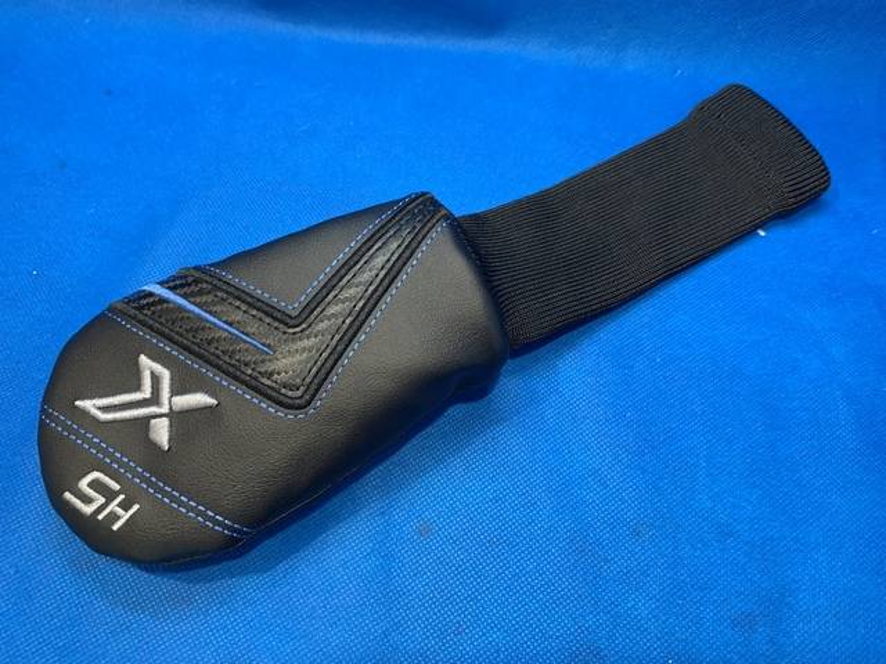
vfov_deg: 53.1
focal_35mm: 26
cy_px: 332
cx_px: 443
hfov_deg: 67.3
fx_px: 665
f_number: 1.8
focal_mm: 4.25
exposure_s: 1/60
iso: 125
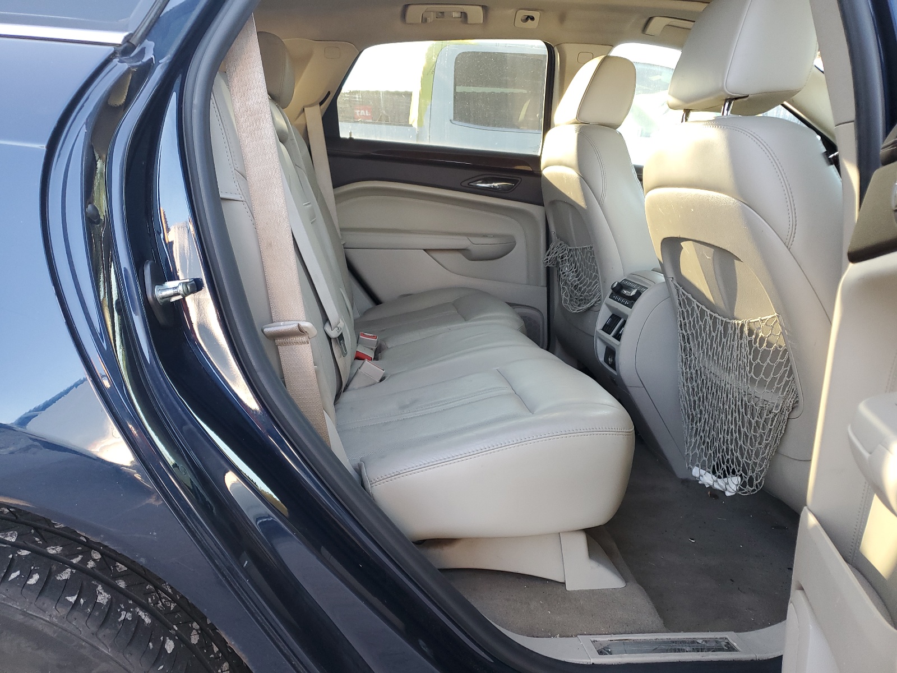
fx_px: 674
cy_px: 336
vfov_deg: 53.1
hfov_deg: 67.3
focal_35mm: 26
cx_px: 448
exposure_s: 1/120
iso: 79
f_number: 1.5
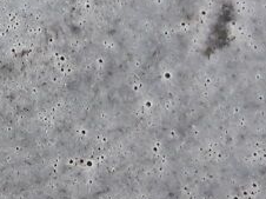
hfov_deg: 9.2
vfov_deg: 7.2
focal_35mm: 205
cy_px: 38
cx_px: -204
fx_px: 1574
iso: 50
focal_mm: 3.7
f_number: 1.9
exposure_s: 1/50
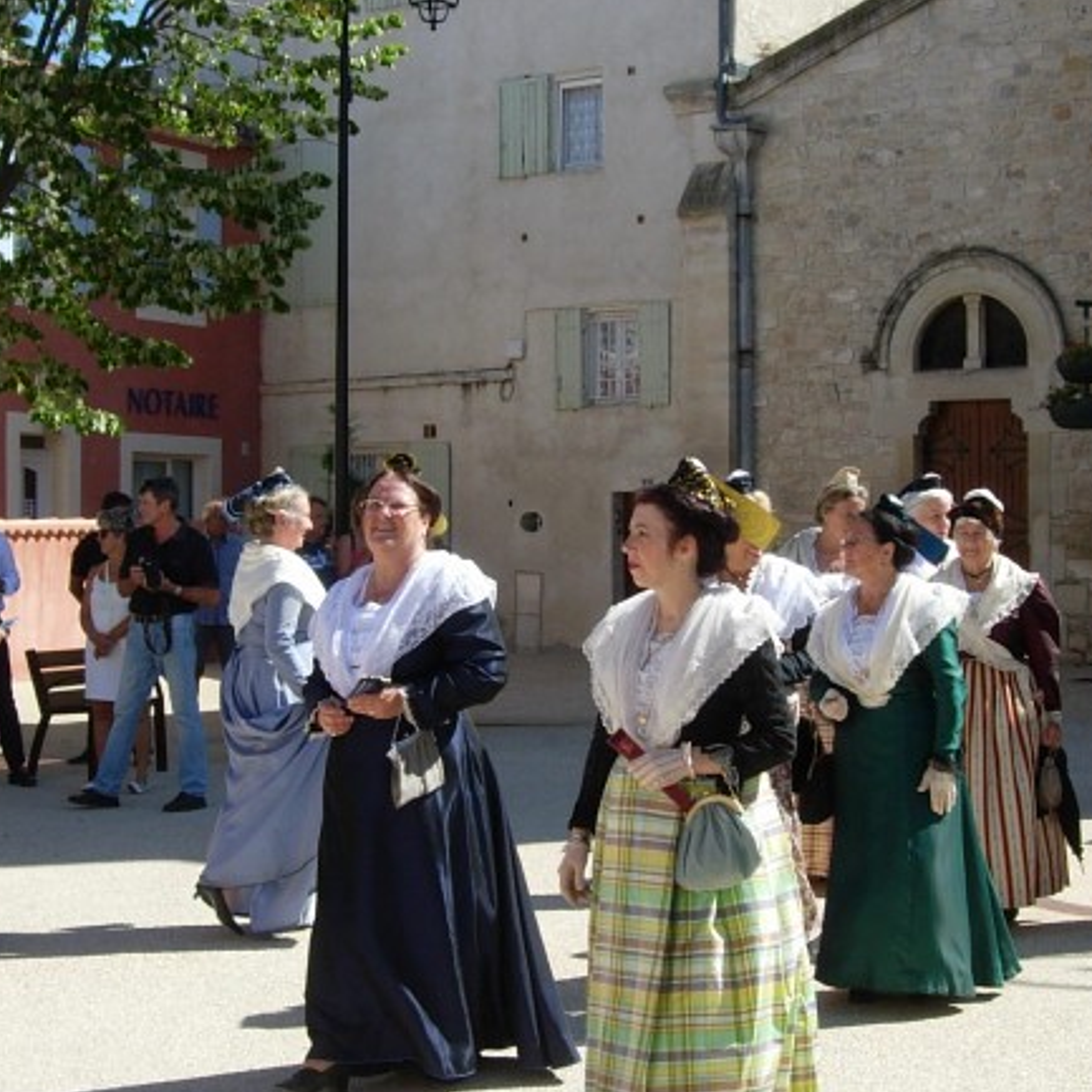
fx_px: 2213
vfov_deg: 27.7
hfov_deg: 27.7
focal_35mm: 62
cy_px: 580
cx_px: 605
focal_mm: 7.8
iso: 64
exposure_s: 1/430
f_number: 4.8
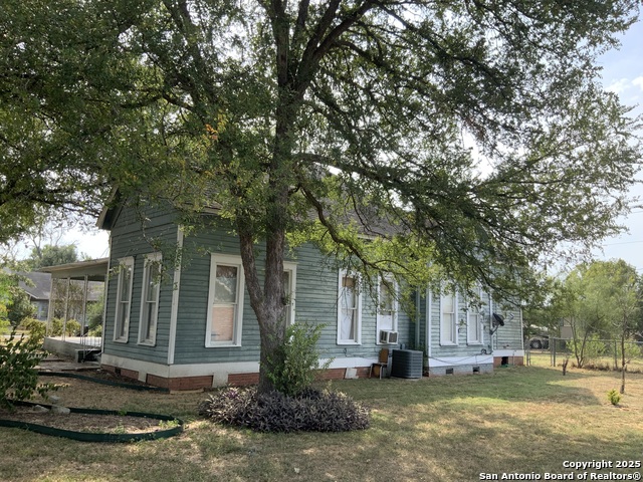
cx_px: 322
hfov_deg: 61.7
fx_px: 539
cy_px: 241
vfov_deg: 48.2
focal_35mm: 29
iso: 16
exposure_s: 1/491
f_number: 1.8
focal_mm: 3
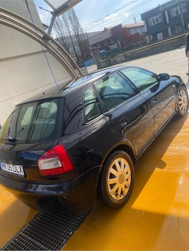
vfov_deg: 67.3
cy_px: 126
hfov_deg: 53.1
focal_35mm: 26
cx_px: 94
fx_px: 189
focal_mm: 4.25
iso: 32
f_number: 1.8
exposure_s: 1/1093
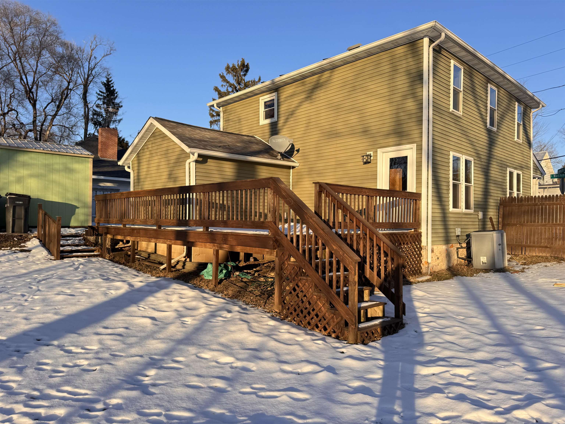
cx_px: 282
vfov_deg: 56.8
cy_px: 212
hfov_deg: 71.6
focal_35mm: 24
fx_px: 392
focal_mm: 6.76
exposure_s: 1/1366
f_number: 1.78
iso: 80
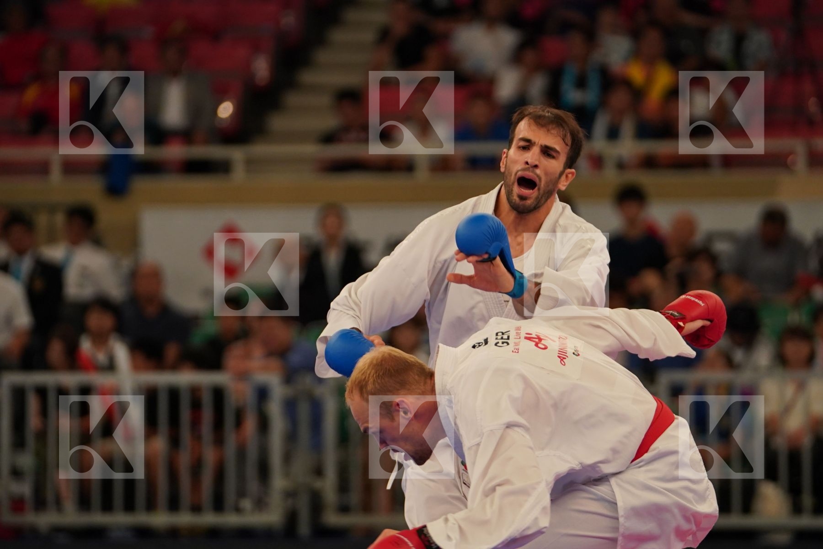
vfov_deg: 5.4
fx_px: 5829
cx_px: 412
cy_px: 274
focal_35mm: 255
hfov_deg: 8.1
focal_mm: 170
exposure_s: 1/1000
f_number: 2.8
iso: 1250
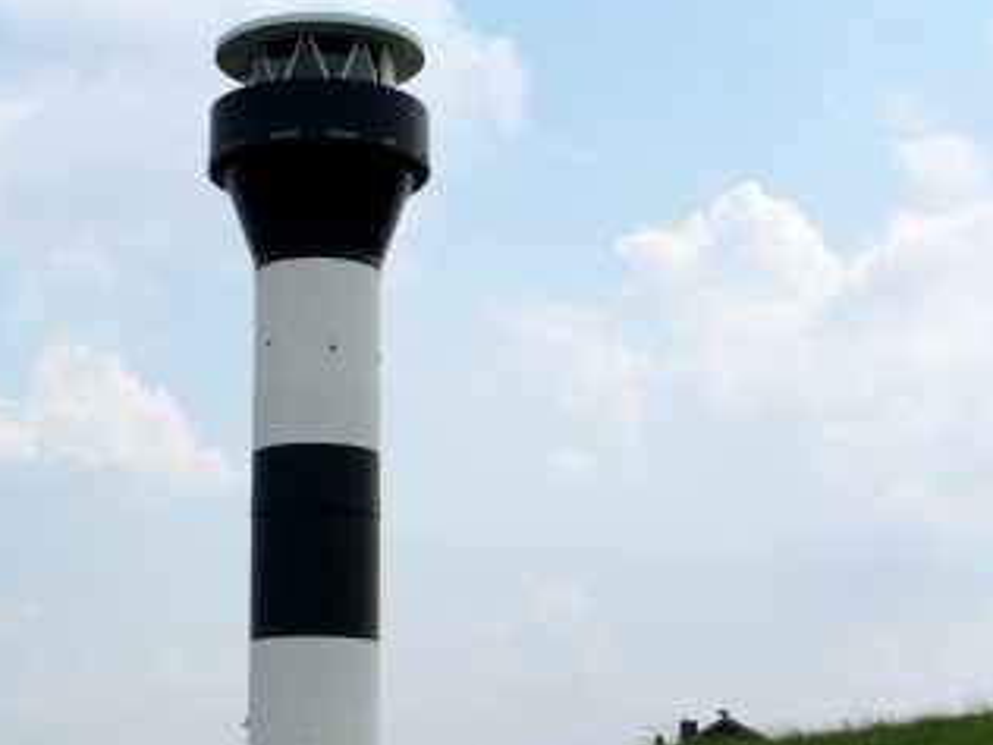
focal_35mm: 81
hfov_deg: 24.1
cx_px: 396
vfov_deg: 18.2
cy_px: 440
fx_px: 2324
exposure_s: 1/800
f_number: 4.5
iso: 80
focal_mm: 10.7
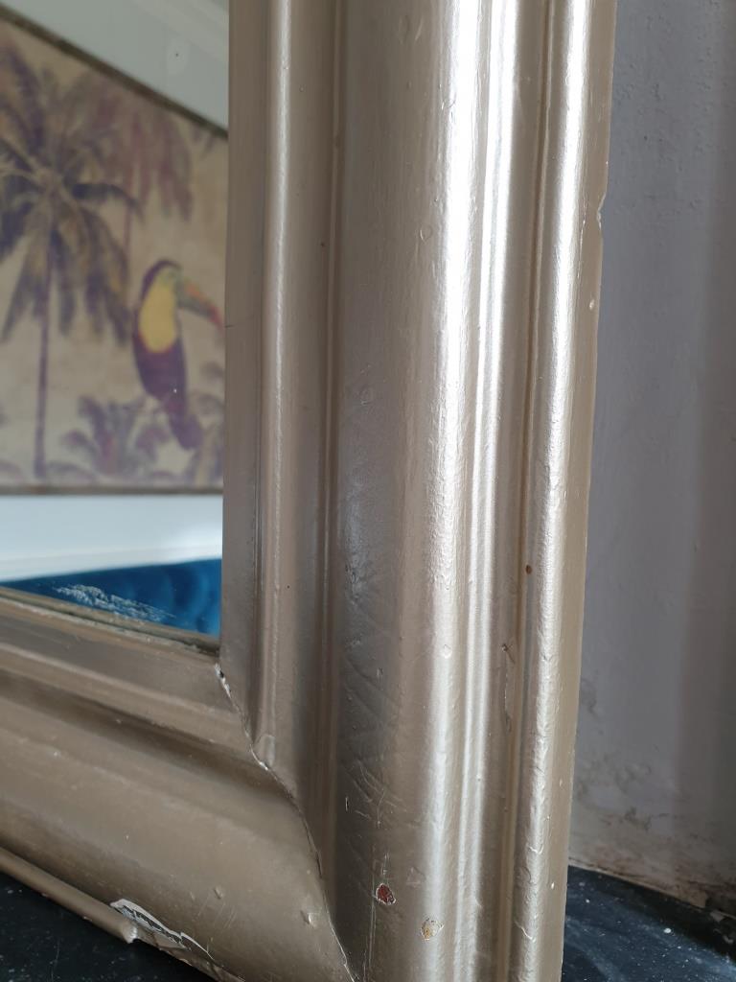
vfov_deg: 67.3
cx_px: 368
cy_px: 491
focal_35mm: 26
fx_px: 737
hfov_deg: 53.1
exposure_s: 1/50
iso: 64
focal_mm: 4.3
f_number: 2.4
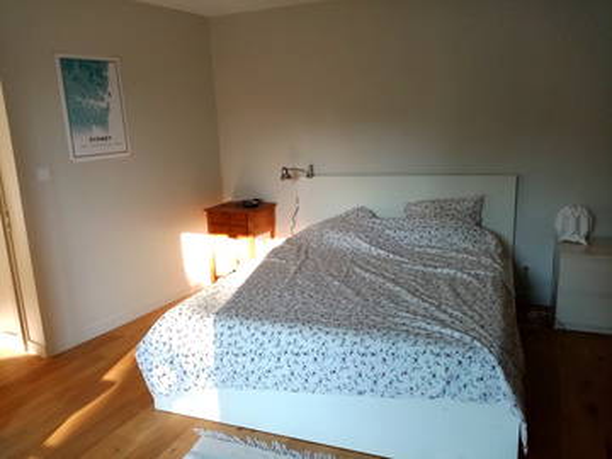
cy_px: 230
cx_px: 306
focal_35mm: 26
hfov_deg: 67.3
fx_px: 460
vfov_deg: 53.1
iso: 150
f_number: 1.8
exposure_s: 1/100
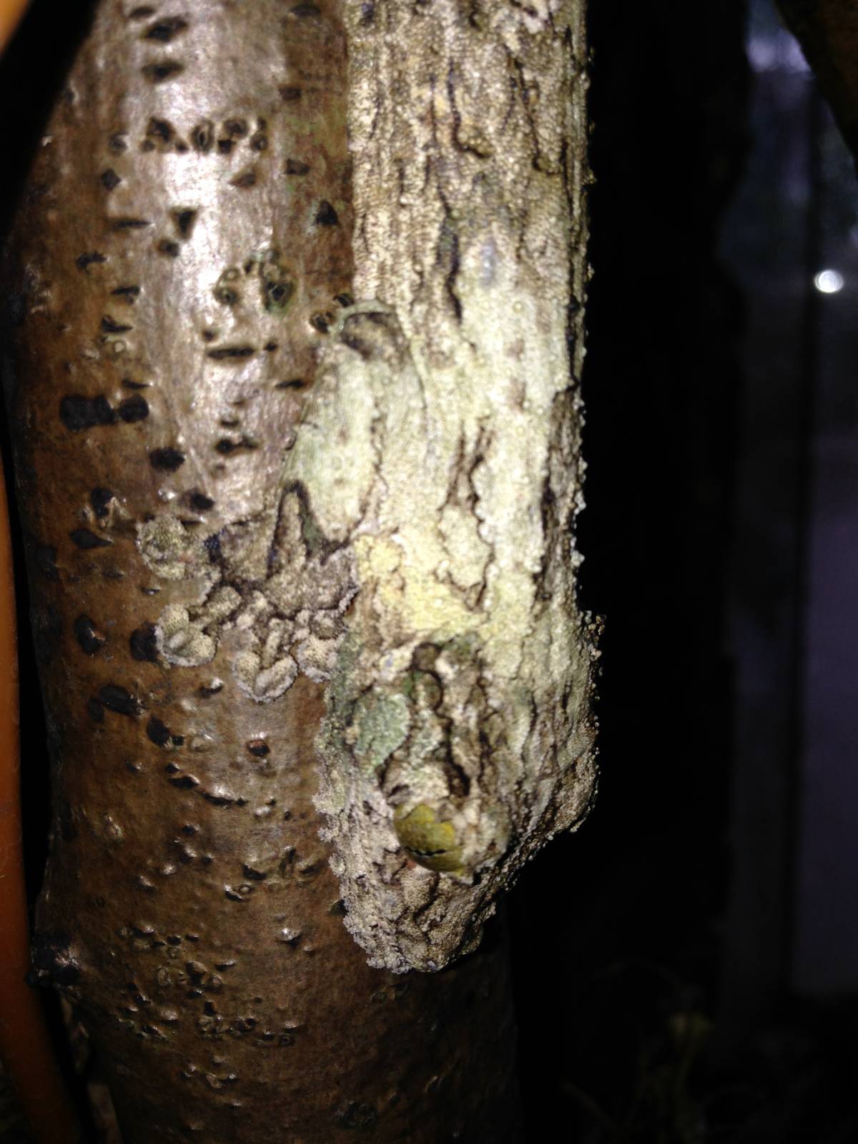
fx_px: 1091
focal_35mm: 33
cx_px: 429
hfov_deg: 42.9
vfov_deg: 55.4
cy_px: 572
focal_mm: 4.12
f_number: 2.4
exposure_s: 1/379
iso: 50
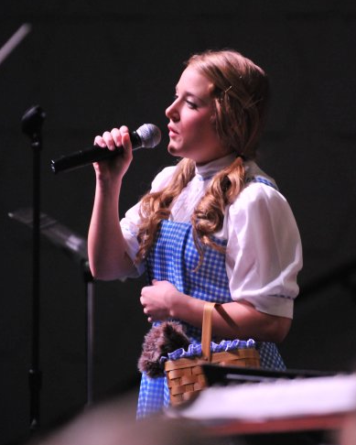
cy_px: 250
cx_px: 179
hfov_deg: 4.5
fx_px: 4569
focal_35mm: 347
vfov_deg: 5.6
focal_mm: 200
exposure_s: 1/200
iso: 1600
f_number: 2.8
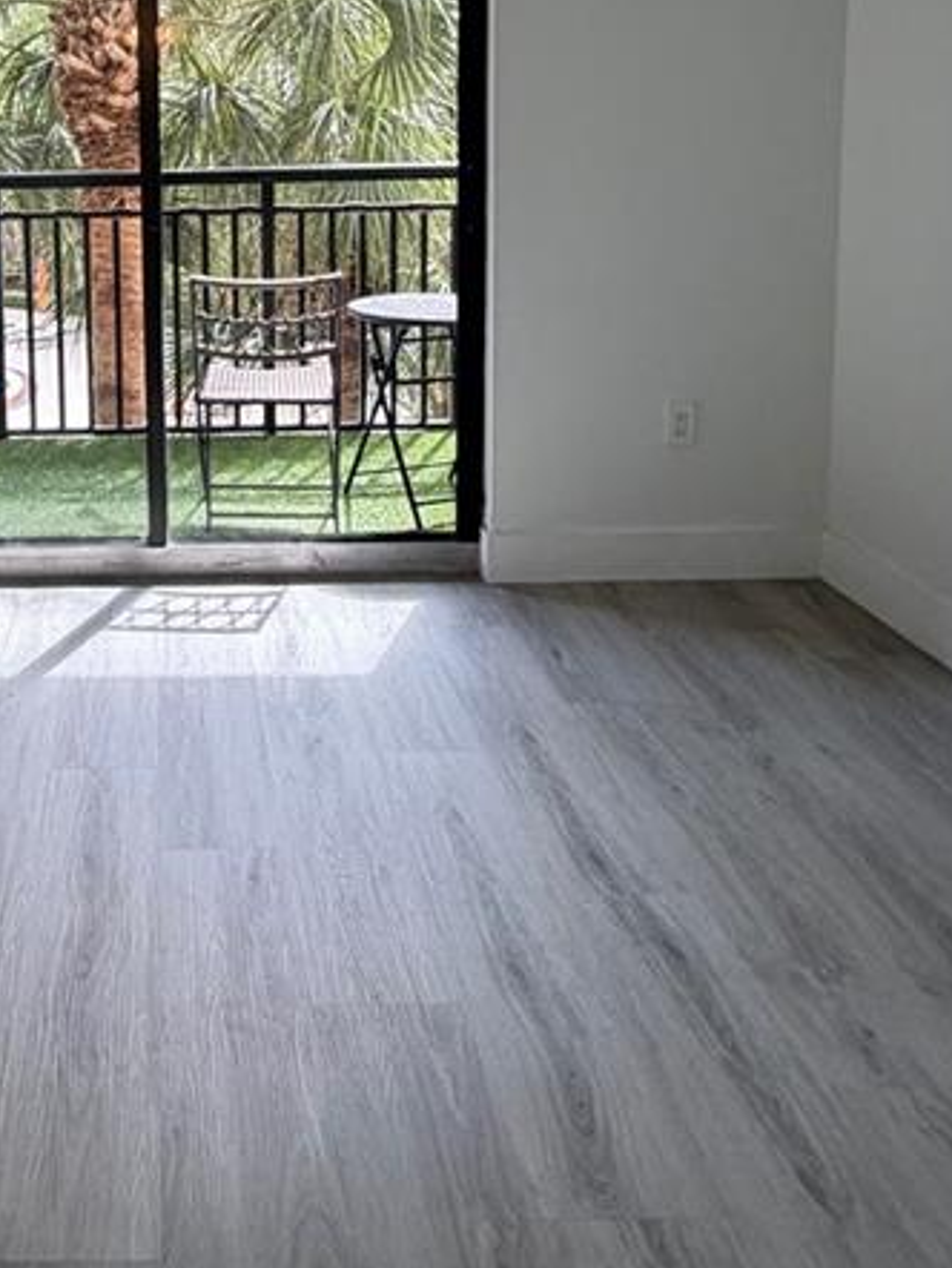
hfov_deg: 35.8
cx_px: 118
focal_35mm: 38
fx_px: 1392
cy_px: 284
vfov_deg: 46.8
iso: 125
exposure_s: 1/120
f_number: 2.2
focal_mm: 2.22
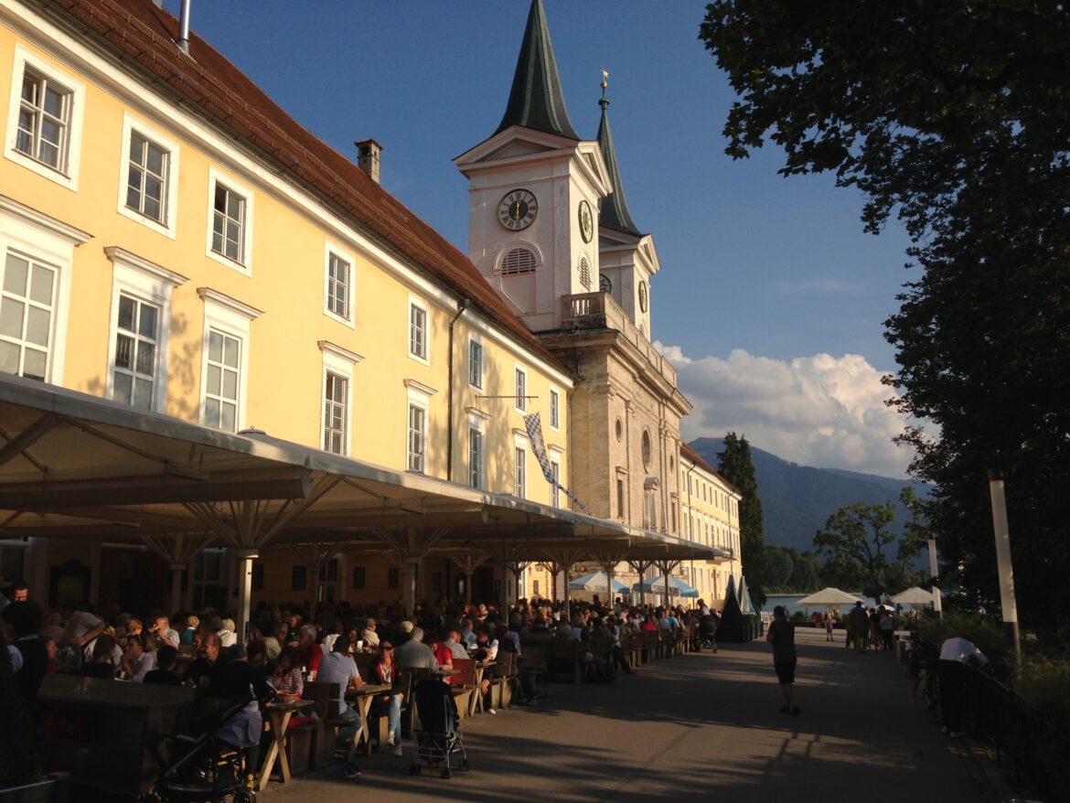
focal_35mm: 33
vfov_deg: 43.0
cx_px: 535
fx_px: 1020
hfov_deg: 55.3
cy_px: 402
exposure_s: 1/1869
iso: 50
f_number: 2.4
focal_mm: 4.13
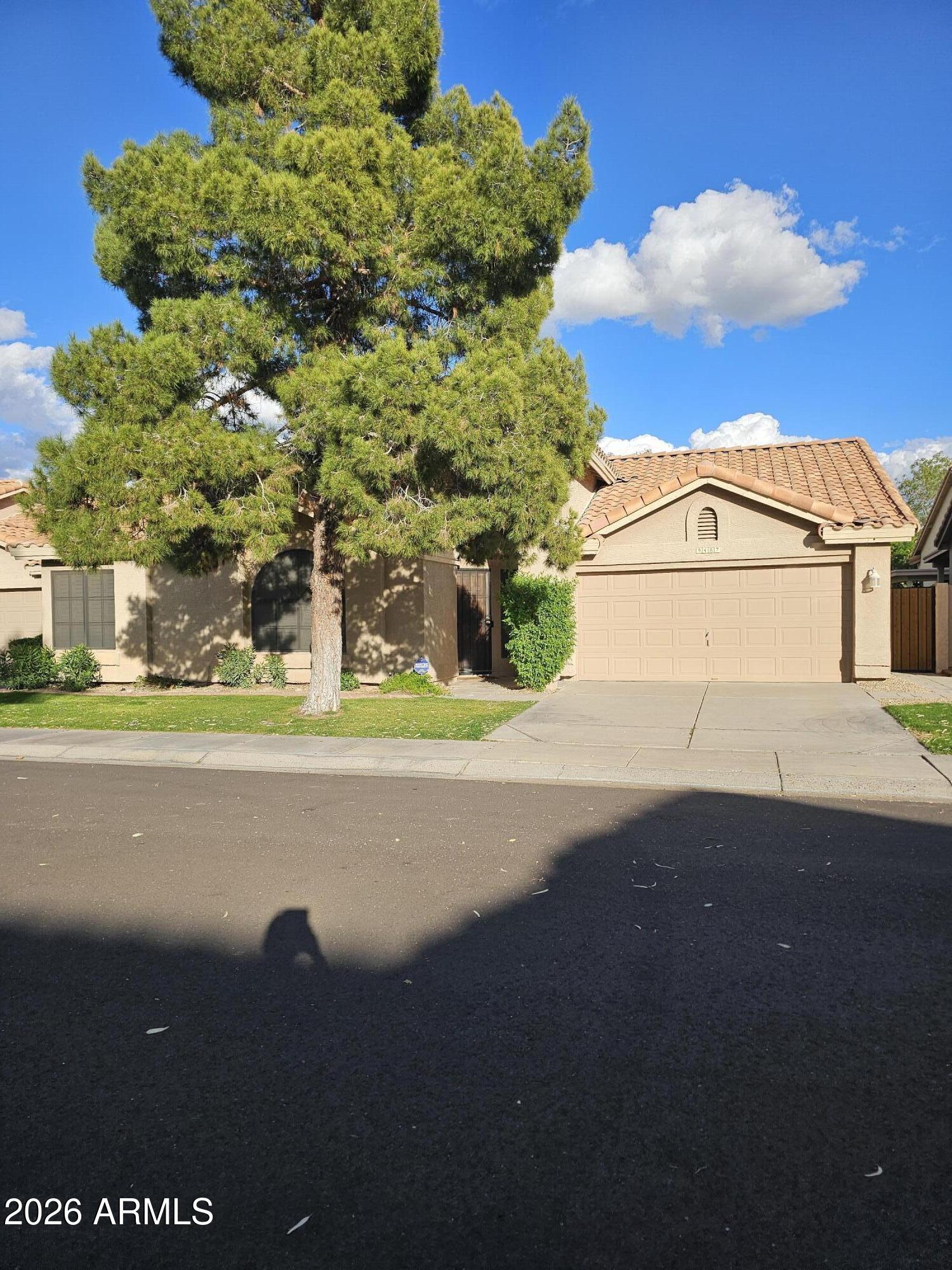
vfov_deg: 73.9
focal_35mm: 23
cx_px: 476
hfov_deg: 58.9
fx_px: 843
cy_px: 635
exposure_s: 1/1173
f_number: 1.7
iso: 20
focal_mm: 6.3
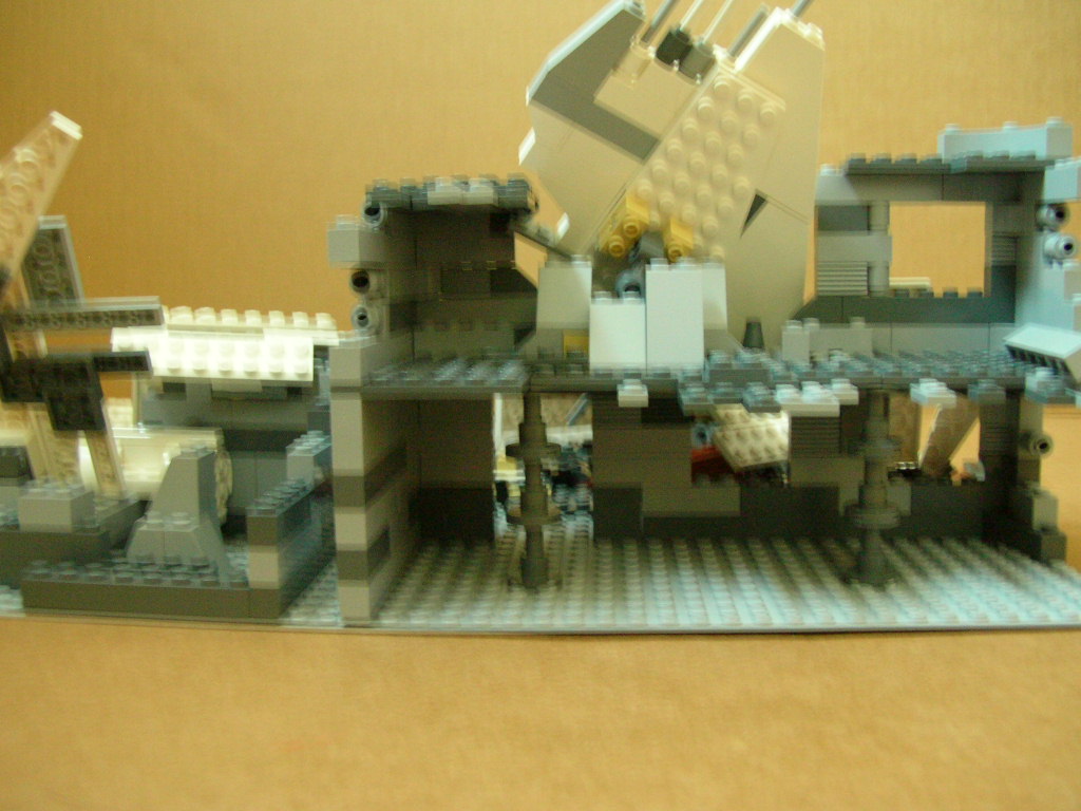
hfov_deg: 51.4
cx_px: 540
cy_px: 406
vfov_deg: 39.7
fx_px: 1124
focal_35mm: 36
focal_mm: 6
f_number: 2.7
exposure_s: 1/6.6
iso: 200
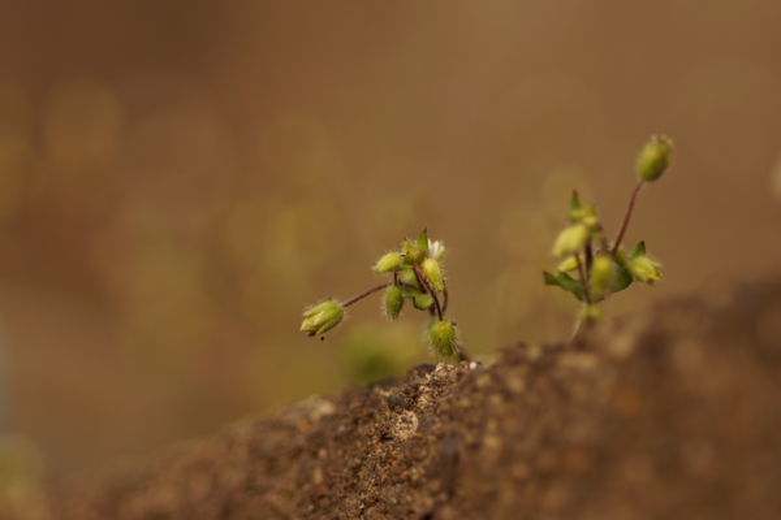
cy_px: 260
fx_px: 3254
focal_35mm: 150
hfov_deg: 13.7
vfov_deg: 9.1
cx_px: 390
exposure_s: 1/640
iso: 100
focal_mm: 100
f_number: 2.8
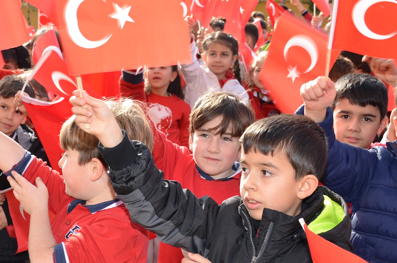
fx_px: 880
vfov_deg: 17.0
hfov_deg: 25.1
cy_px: 136
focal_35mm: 80
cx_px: 95
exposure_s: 1/160
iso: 100
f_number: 6.3
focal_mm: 30
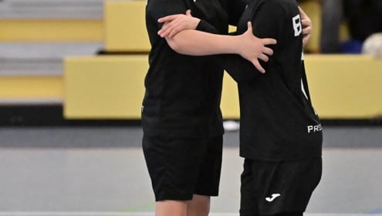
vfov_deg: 2.8
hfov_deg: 5.0
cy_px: 73
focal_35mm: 433
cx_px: 272
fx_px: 4388
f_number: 3.5
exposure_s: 1/1250
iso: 8000
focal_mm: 160
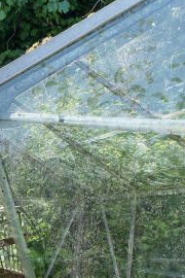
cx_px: -150
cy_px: 266
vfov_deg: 32.7
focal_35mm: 57
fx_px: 439
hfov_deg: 18.5
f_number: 8
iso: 160
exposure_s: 1/150
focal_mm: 10
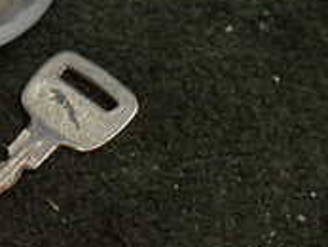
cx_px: -9
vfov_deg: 13.9
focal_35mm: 104
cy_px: -27
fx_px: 986
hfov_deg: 18.3
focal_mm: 5.4
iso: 400
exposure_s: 1/125
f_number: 2.3
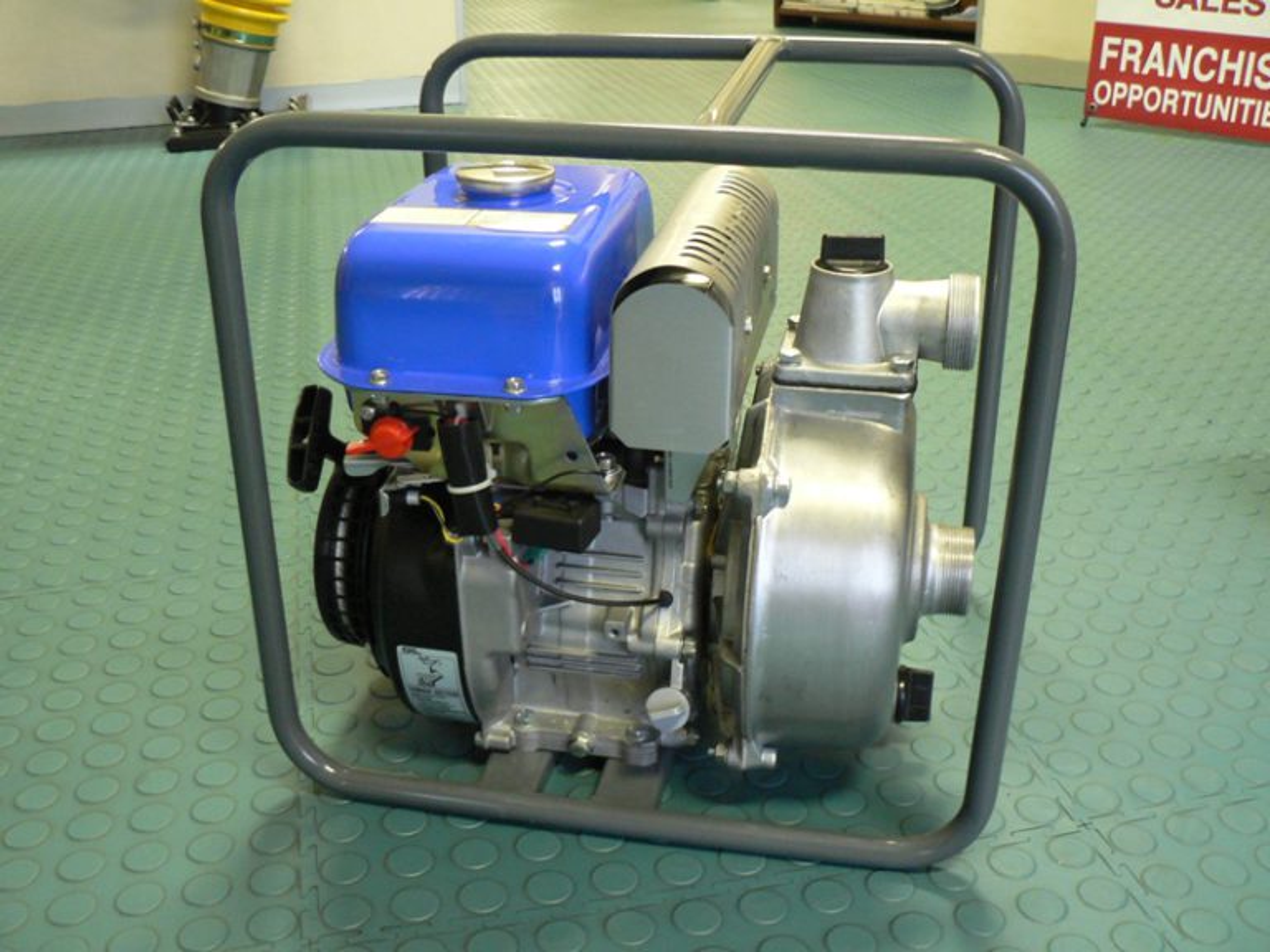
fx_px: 1321
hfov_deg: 51.4
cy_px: 476
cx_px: 635
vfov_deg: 39.7
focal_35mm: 36
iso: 200
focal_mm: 6
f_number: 2.8
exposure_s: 1/4
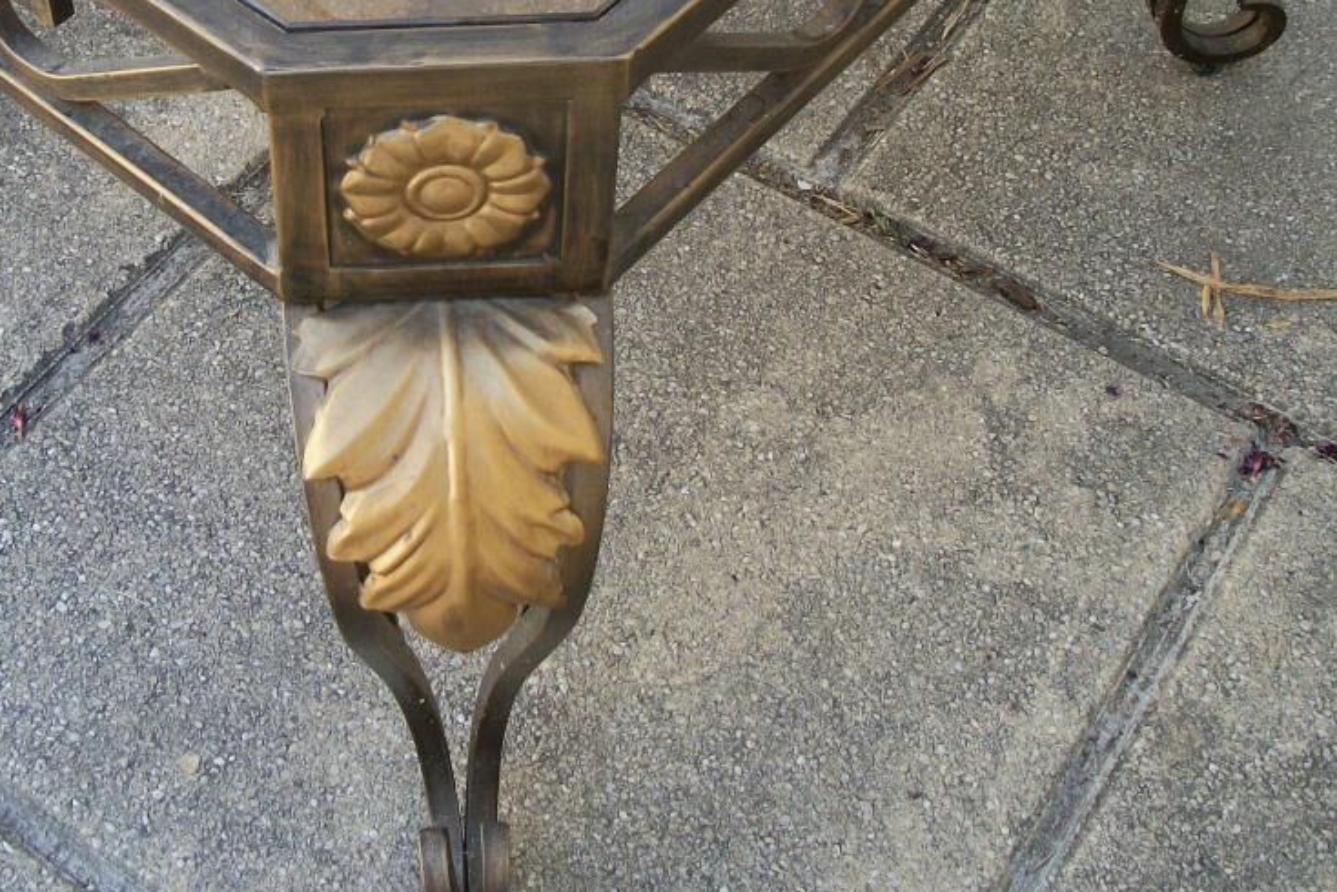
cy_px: 144
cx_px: 468
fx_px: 2155
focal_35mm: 58
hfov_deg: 34.2
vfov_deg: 23.0
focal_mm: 5.7
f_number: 2.9
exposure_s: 1/160
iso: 80
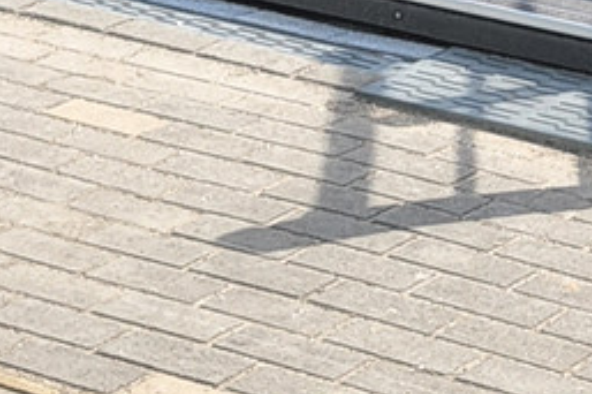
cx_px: 141
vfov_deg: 6.5
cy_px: -1064
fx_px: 2942
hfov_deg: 11.5
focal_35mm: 179
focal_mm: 6.4
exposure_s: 1/606
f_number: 1.8
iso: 12
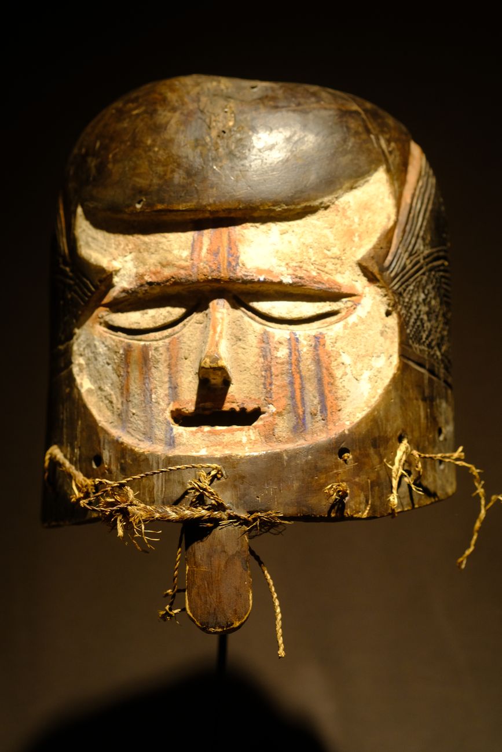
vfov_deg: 22.6
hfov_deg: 15.2
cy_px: 376
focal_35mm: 90
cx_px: 251
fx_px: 1882
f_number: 4
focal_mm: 60
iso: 800
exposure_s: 1/60
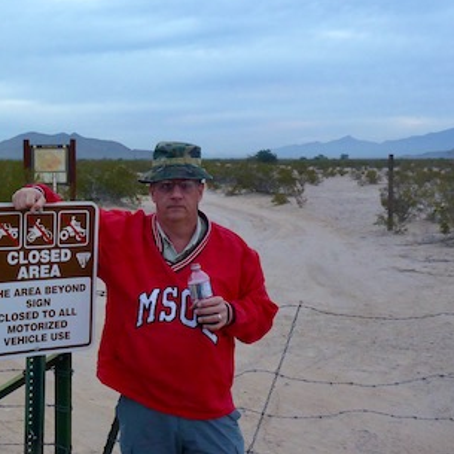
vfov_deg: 32.8
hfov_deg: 31.4
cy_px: 217
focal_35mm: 52
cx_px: 54
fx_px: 772
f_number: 3.3
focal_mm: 4.9
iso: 320
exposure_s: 1/60
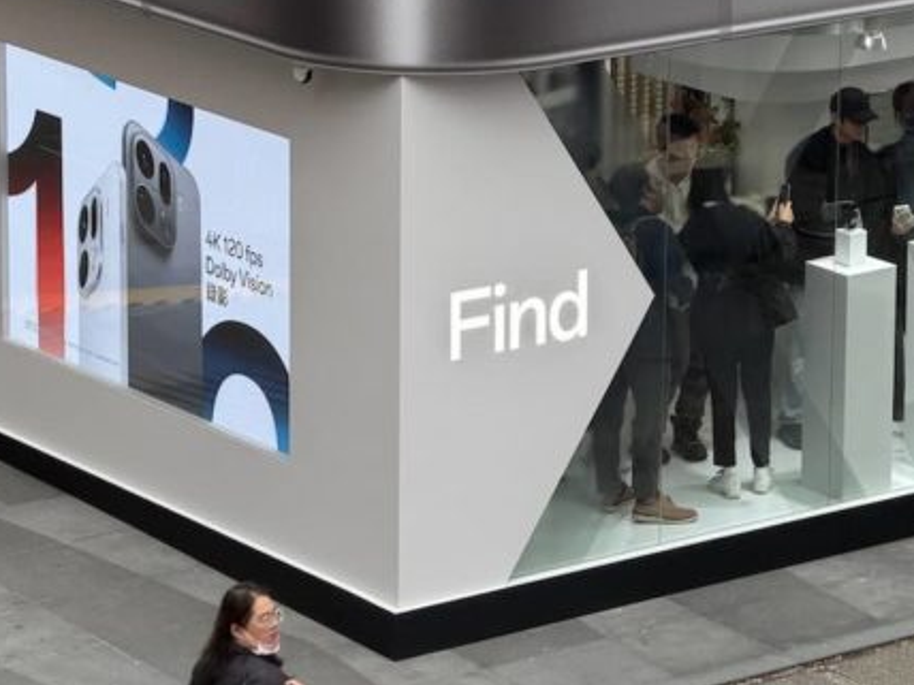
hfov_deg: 10.6
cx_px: 553
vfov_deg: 7.9
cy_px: 100
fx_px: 4938
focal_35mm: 187
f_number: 2.8
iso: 125
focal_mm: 16.89
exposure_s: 1/121
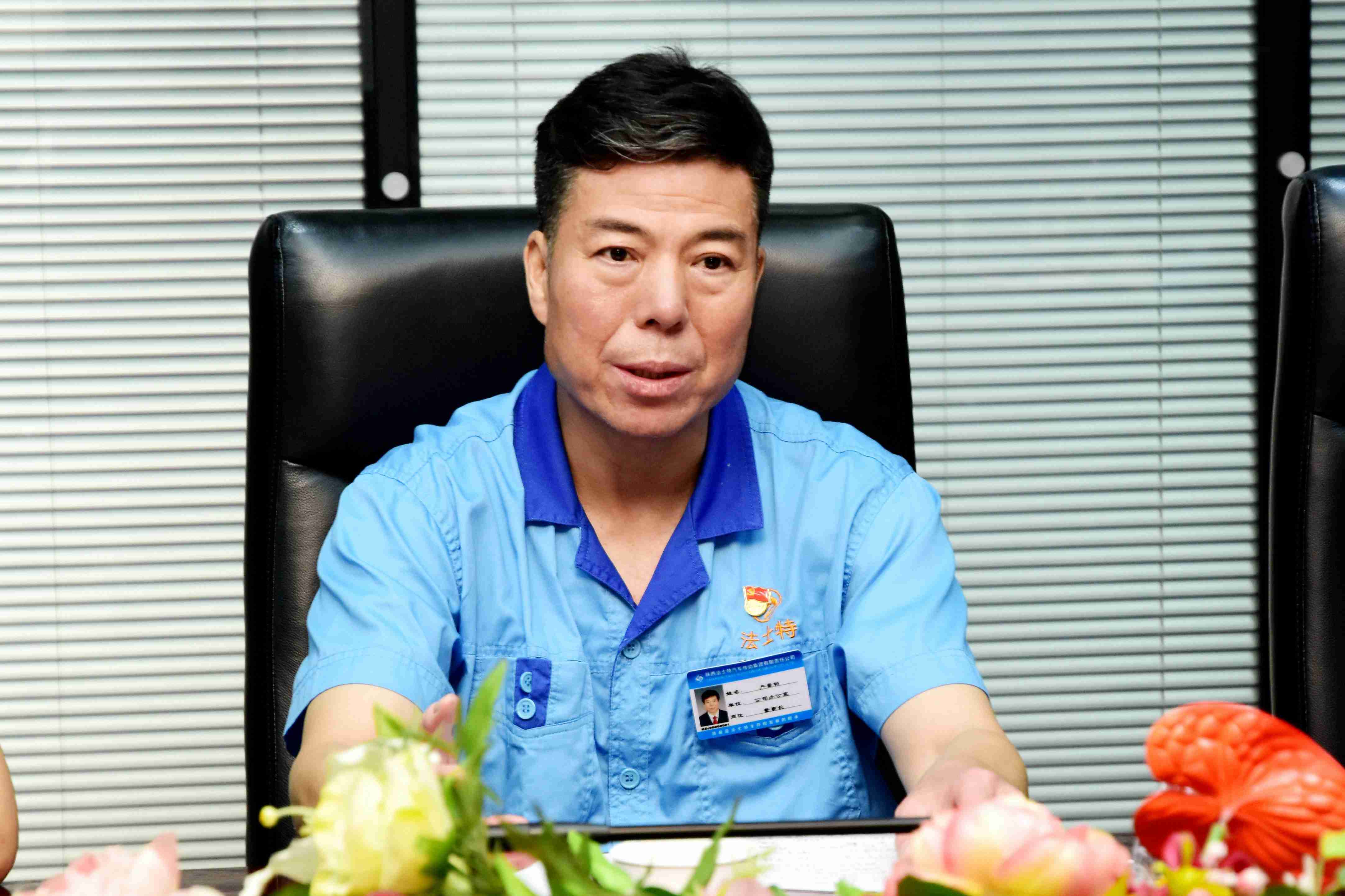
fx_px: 3474
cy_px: 448
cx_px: 672
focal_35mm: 93
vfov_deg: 14.7
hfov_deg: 21.9
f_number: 5.3
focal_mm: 62
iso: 800
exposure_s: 1/80
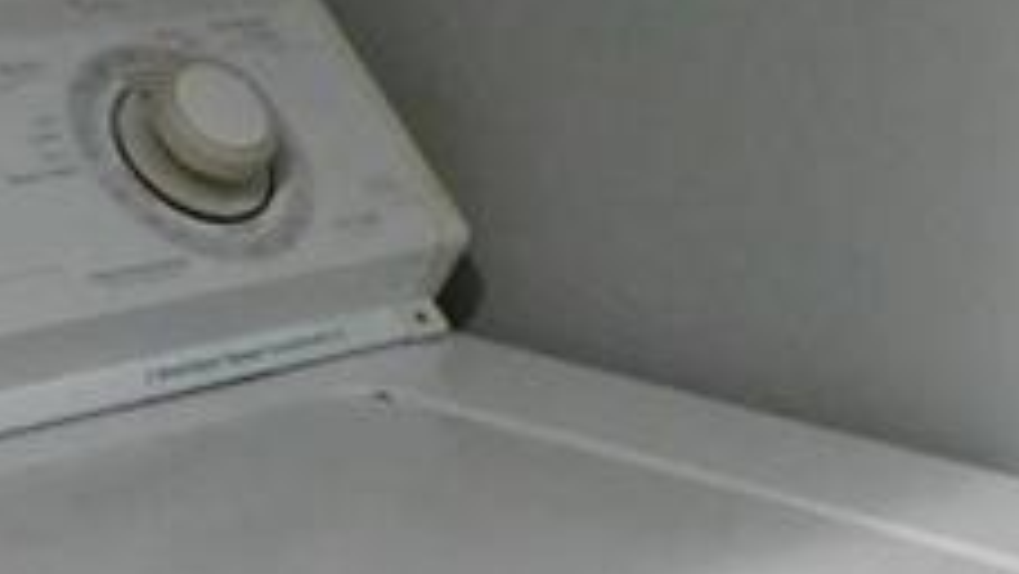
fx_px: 3055
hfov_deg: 18.7
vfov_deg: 9.8
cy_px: 1247
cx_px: 889
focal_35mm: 113
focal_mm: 4
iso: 400
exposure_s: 1/25
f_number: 3
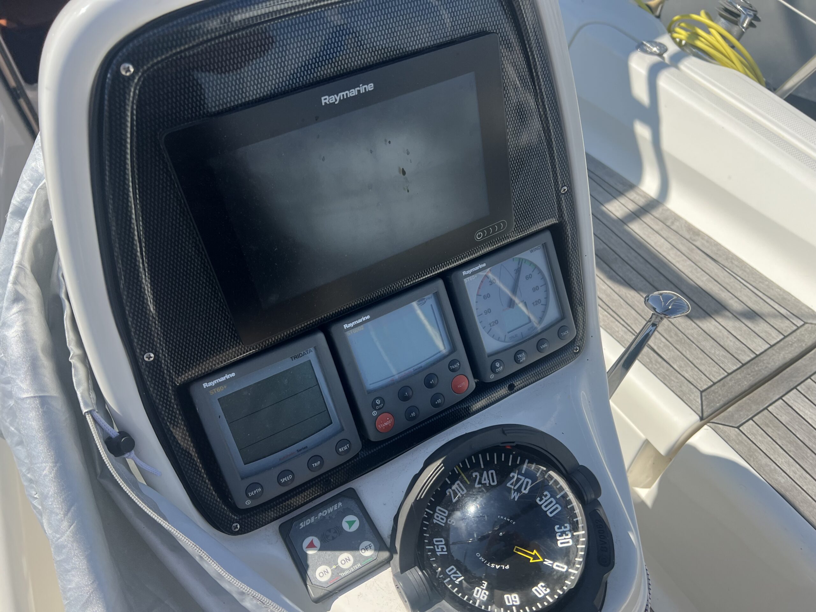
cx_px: 408
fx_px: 613
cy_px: 306
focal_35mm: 26
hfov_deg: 67.3
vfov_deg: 53.1
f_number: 1.5
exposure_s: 1/2762
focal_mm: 5.7
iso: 50
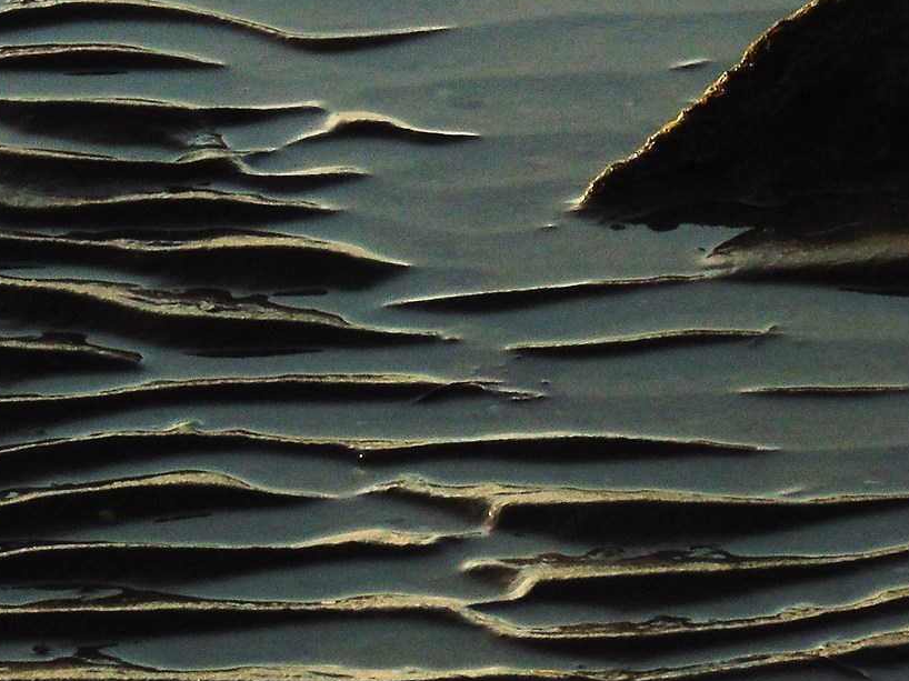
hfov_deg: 3.6
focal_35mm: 546
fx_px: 14333
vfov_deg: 2.7
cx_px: 499
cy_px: 280
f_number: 5
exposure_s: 1/250
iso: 80
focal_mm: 33
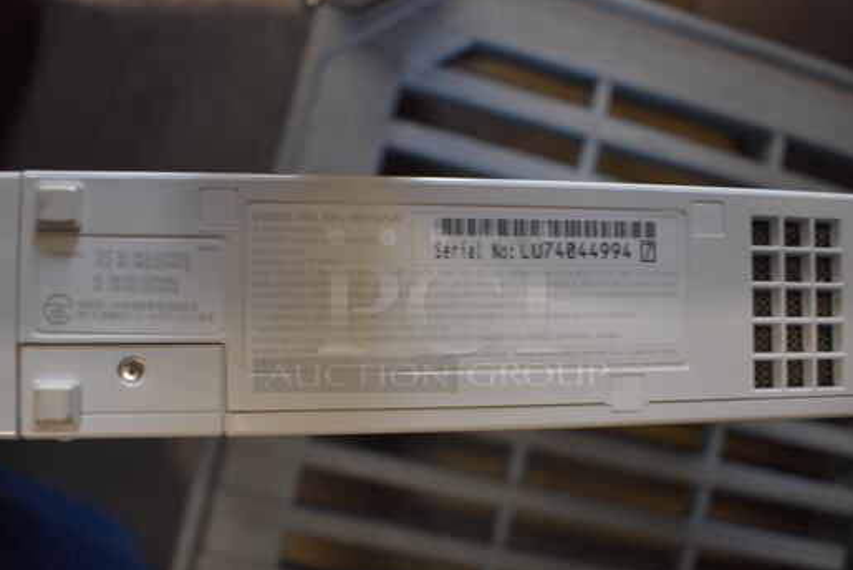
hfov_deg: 58.7
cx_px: 439
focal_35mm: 32
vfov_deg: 41.1
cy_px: 305
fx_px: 759
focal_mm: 18
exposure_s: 1/60
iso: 800
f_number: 4.5
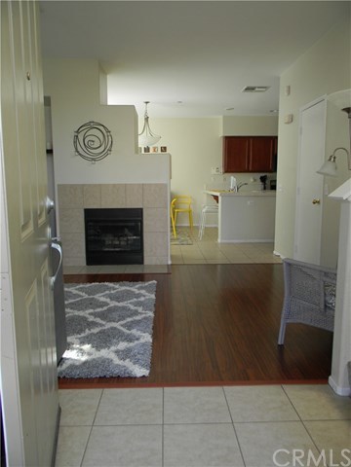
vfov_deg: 63.4
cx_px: 176
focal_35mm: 28
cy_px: 234
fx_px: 379
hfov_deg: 49.7
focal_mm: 5
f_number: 3.5
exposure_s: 1/30
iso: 82
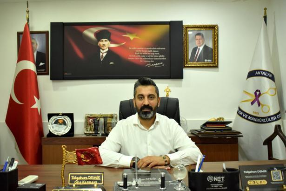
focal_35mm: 40
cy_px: 96
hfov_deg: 47.9
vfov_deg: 33.0
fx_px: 322
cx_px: 143
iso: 1600
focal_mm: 27
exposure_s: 1/100
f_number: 5
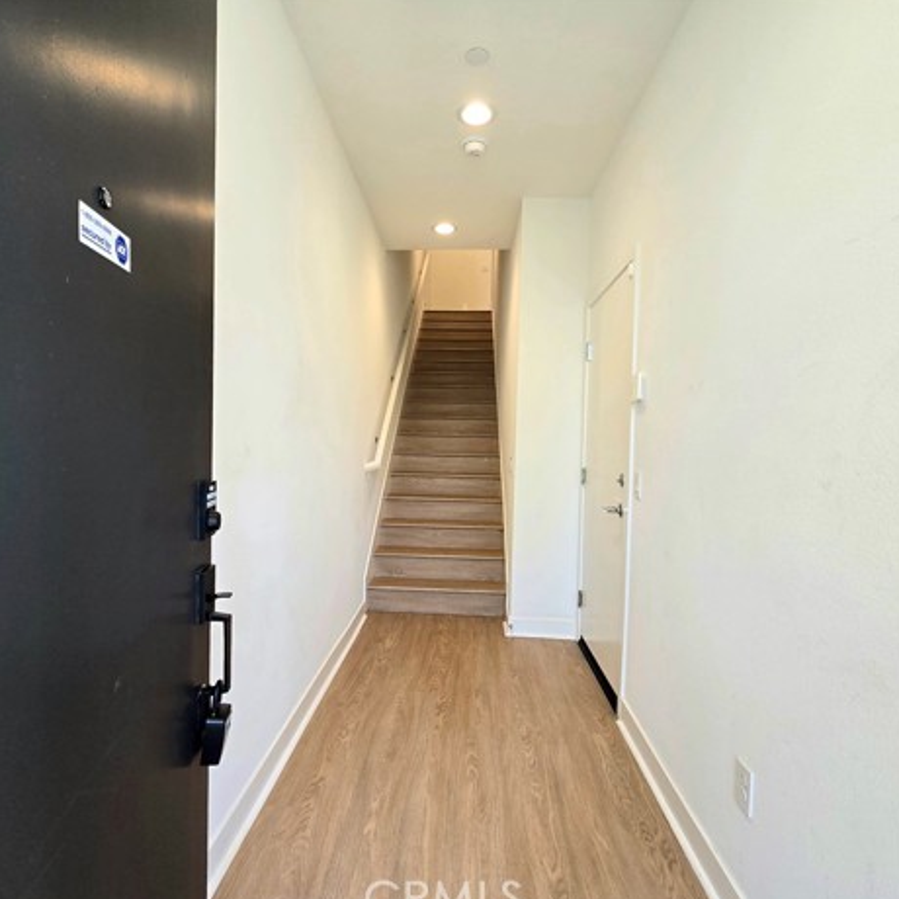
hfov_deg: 87.4
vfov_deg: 87.4
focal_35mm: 16
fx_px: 470
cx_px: 438
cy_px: 457
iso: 80
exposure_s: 1/120
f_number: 2.2
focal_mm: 2.2
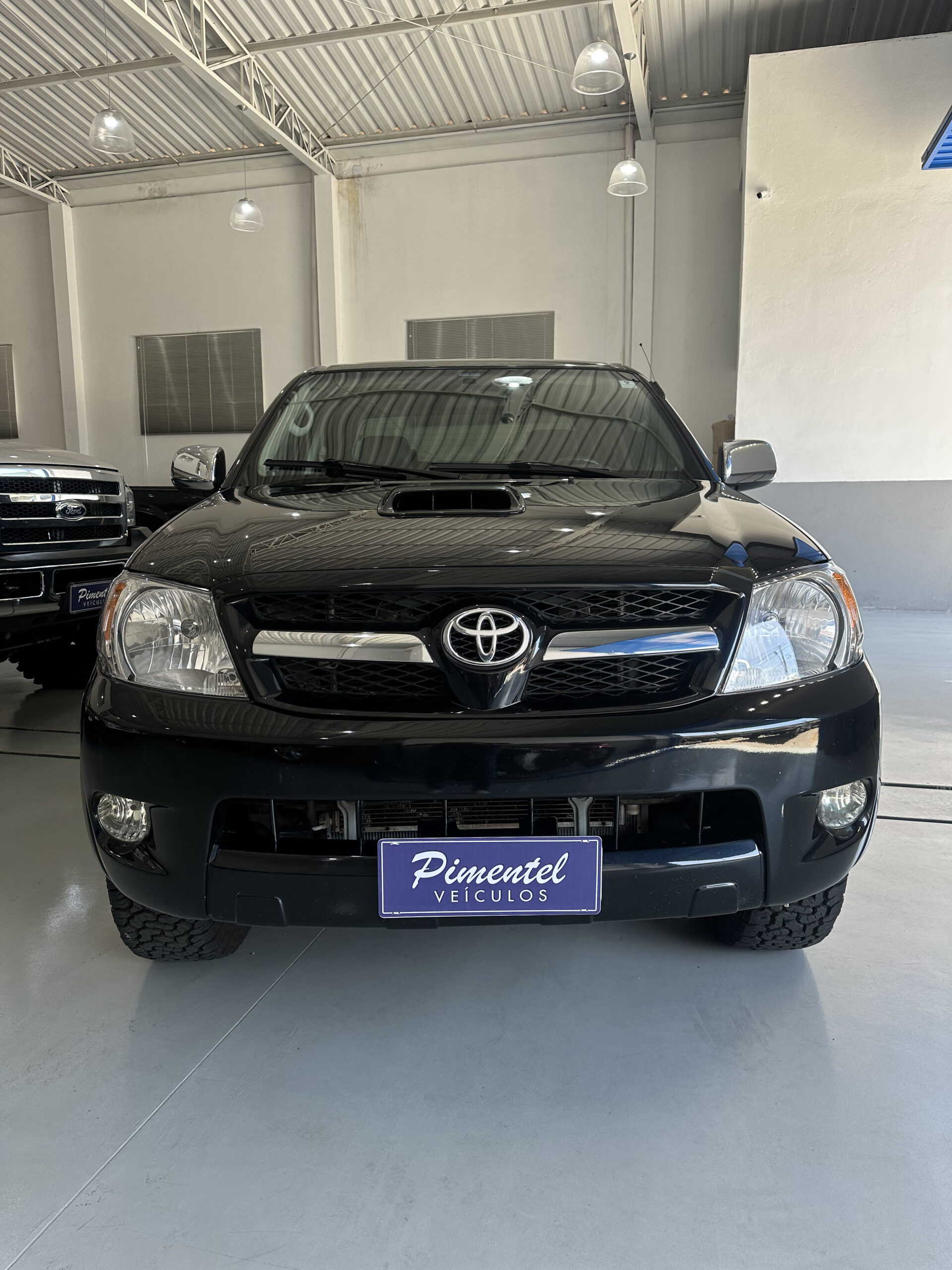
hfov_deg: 56.8
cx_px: 476
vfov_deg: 71.6
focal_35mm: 24
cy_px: 635
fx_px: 880
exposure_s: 1/312
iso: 80
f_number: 1.78
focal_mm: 6.86
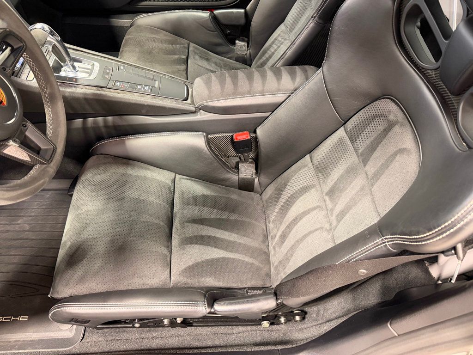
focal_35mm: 24
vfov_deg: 56.8
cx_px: 236
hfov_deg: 71.6
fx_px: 328
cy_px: 178
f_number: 1.78
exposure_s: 1/60
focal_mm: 6.76
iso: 640
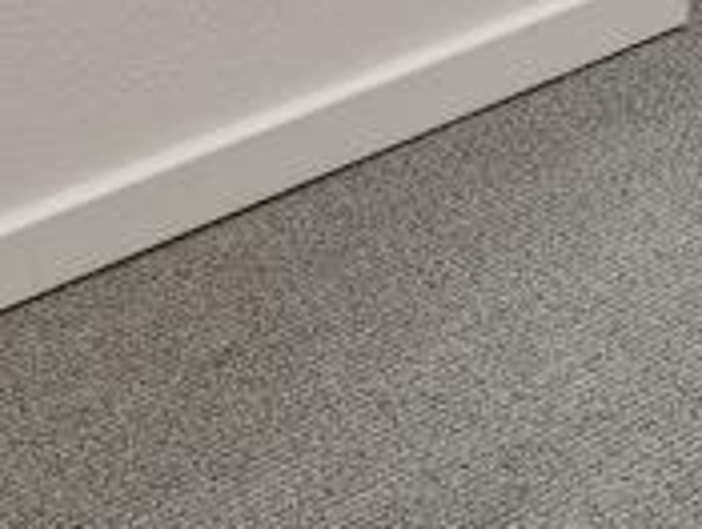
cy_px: -1405
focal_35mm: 115
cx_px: 1171
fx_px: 2337
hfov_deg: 15.3
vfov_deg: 8.6
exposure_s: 1/3
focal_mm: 14
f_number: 9
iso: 320
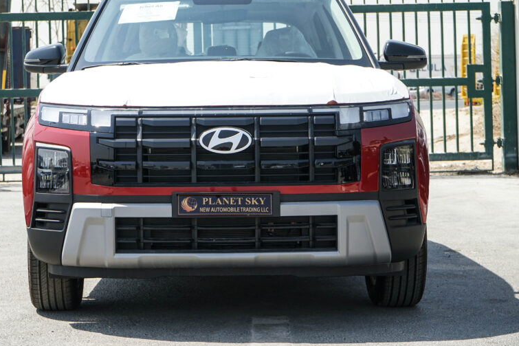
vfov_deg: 14.4
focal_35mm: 95
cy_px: 126
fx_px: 1369
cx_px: 211
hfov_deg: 21.4
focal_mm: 70
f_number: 9
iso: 400
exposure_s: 1/500
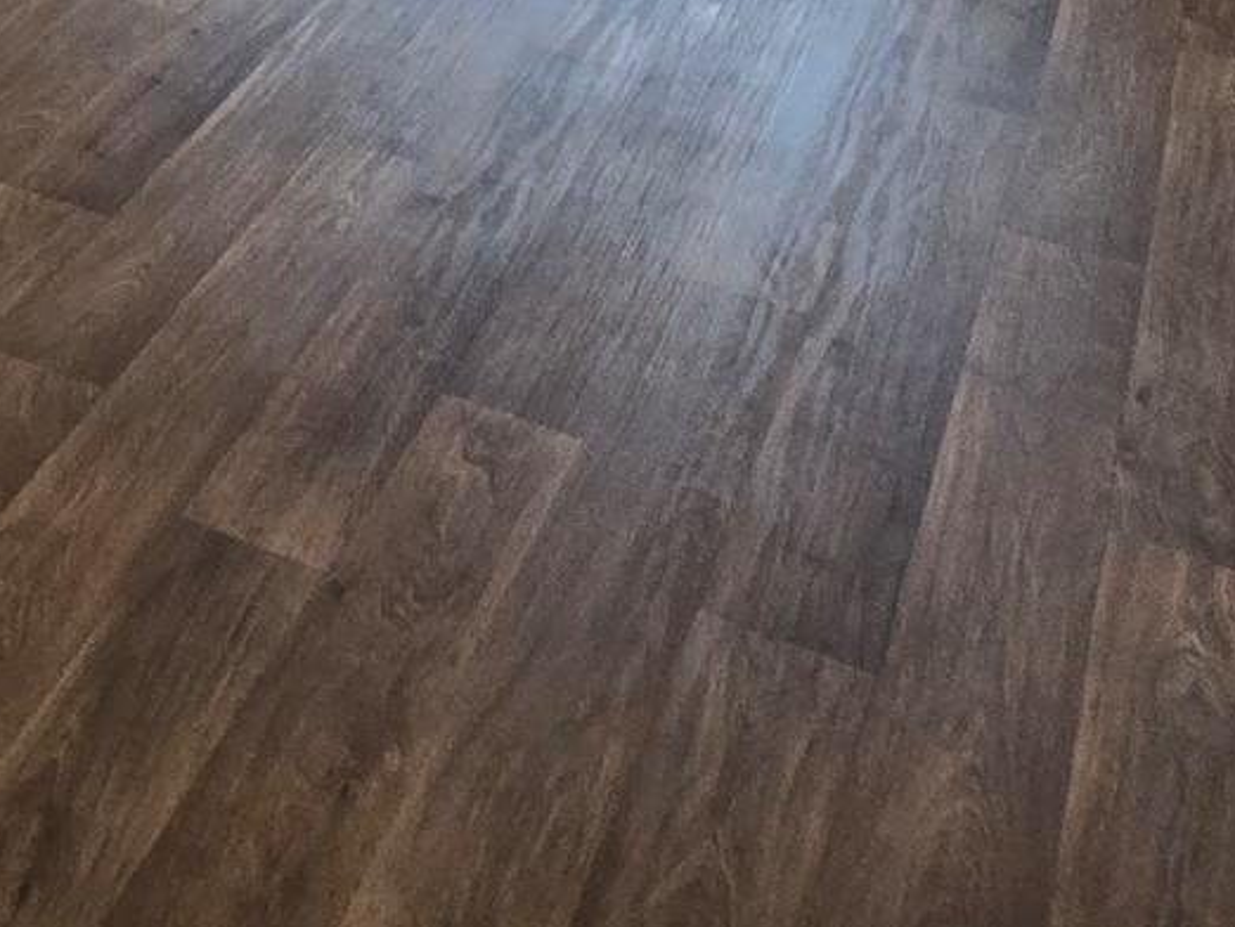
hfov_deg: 36.3
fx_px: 1820
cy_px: -835
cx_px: 265
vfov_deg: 19.4
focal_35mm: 51
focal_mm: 2.2
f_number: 2.2
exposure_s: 1/60
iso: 200
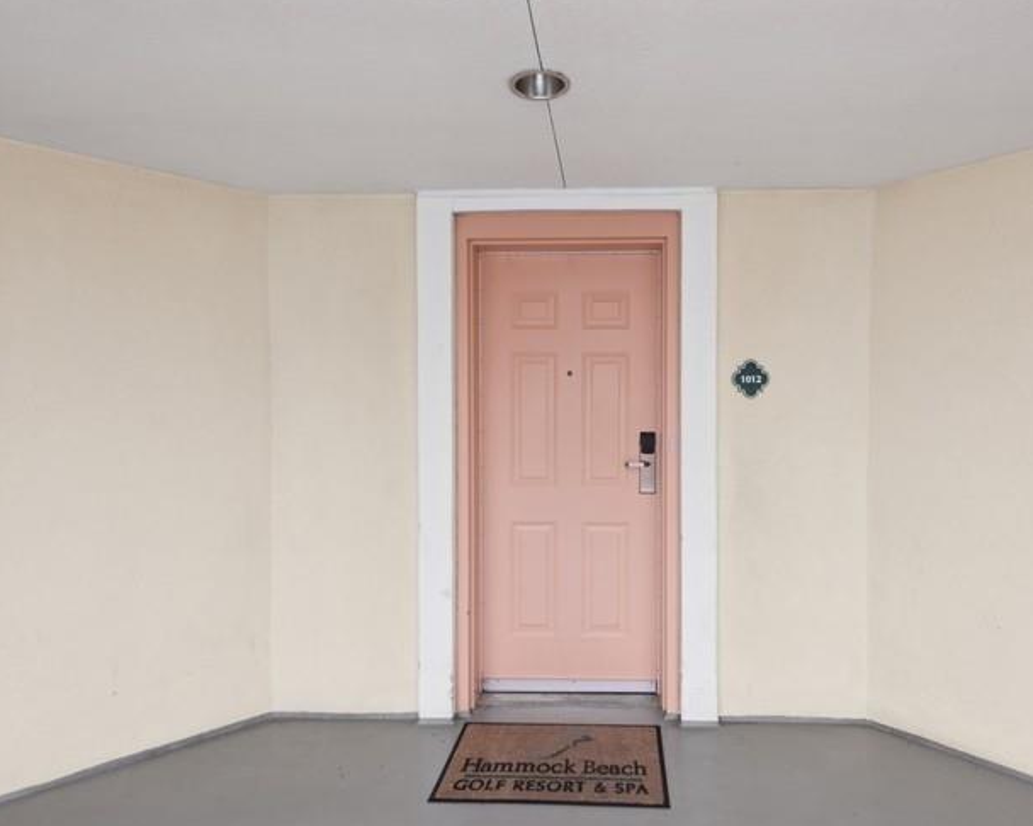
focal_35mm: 21
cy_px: 416
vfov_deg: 65.5
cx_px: 581
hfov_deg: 77.3
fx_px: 642
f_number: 8
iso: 100
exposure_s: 1/30
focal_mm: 17
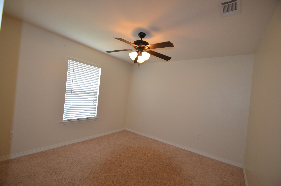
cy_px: 93
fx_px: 117
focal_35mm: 15
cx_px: 140
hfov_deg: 100.5
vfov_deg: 77.1
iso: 500
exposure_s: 1/60
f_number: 3.5
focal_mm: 10
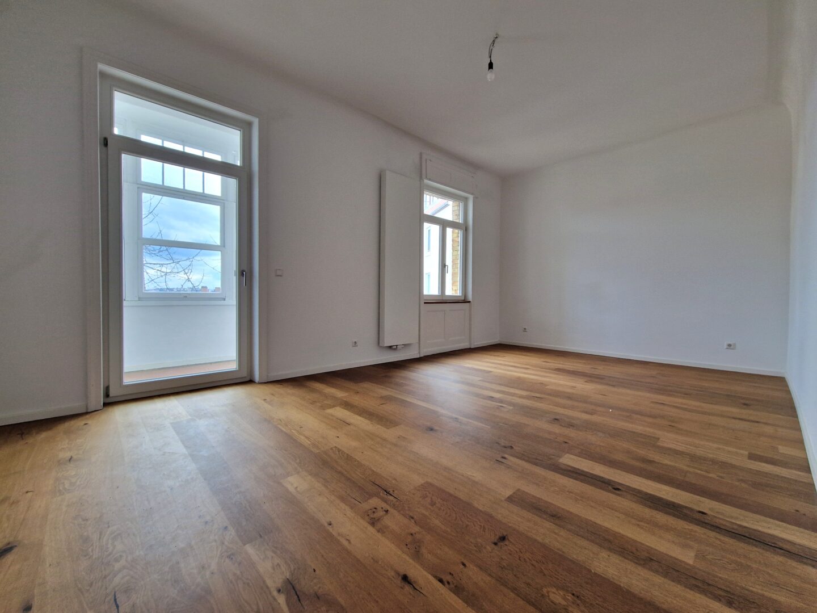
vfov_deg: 89.9
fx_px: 307
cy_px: 306
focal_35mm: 13
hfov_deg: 106.2
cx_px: 408
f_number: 2.2
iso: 50
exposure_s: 1/106
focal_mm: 2.2
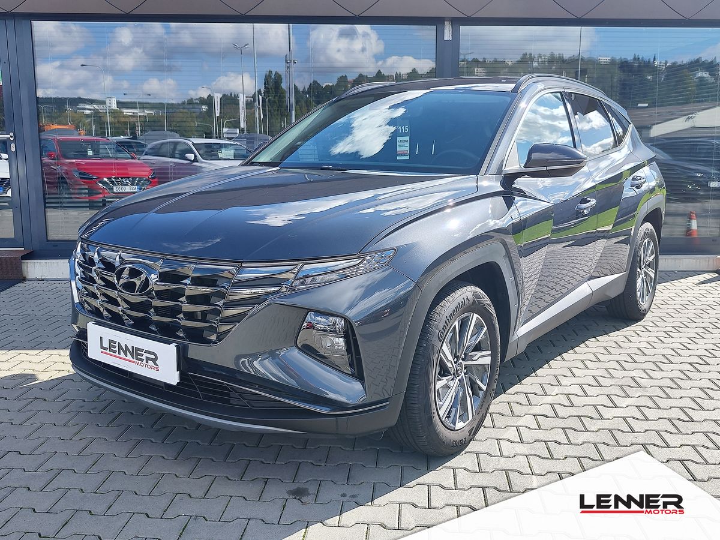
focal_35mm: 23
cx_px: 360
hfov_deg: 73.9
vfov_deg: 58.9
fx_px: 478
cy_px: 270
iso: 50
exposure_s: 1/455
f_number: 1.69
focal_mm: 7.01
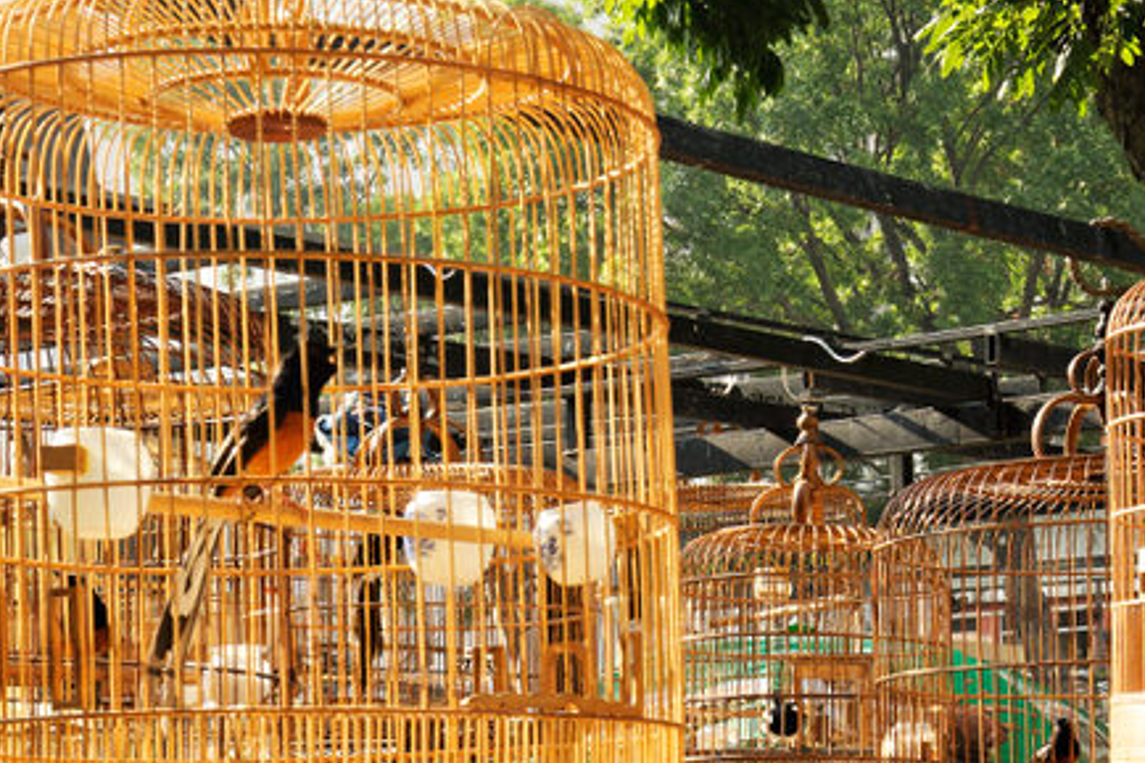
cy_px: 793
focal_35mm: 115
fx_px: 3656
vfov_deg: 11.8
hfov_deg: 17.7
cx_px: 855
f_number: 5.6
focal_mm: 26
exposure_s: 1/125
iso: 100
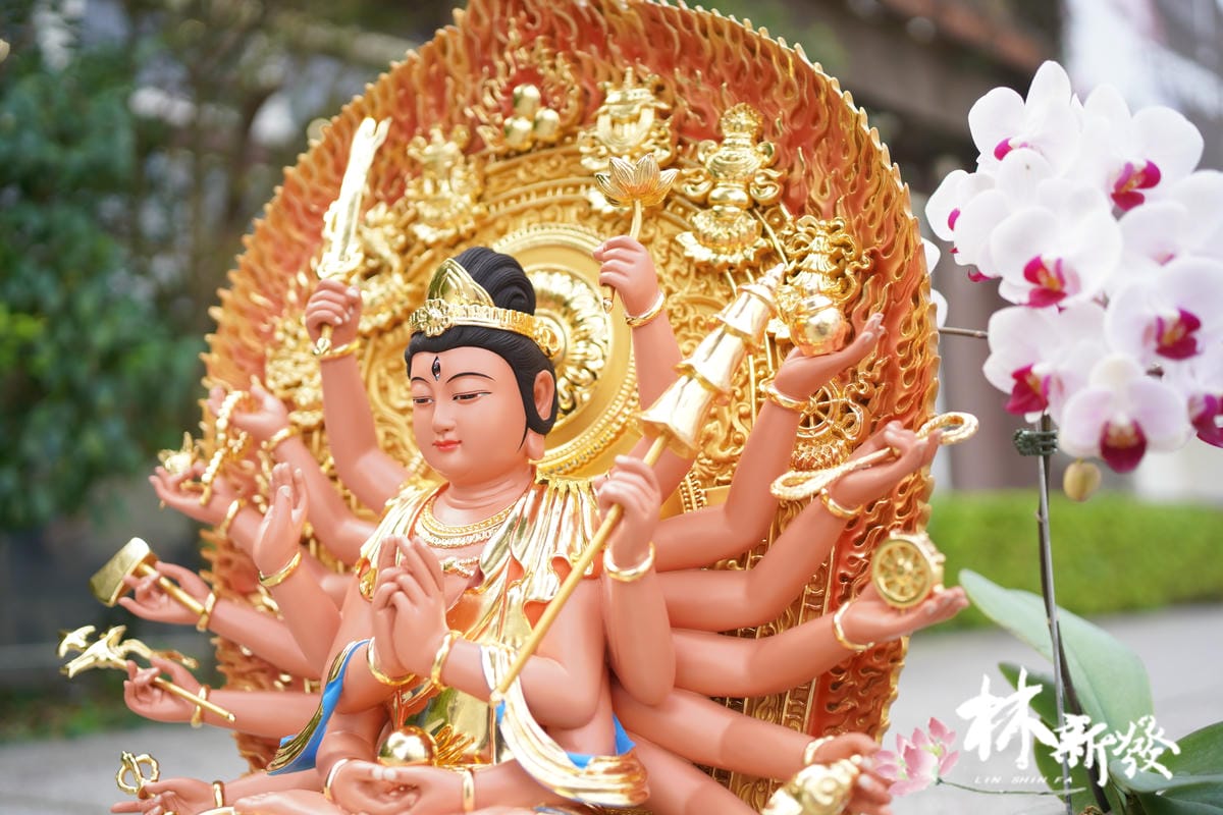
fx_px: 1189
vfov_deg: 37.9
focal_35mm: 35
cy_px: 408
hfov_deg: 54.4
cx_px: 612
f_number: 2.5
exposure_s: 1/4000
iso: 800
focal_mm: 35
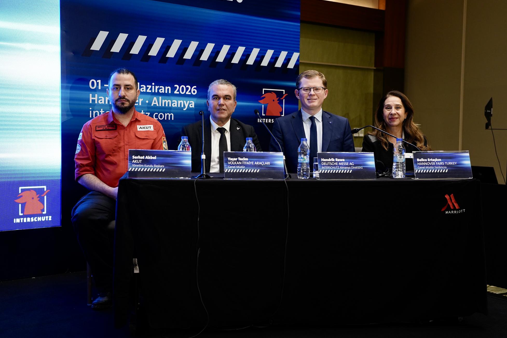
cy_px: 169
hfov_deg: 44.5
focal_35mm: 44
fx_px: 620
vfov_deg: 30.5
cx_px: 265
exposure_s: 1/200
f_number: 2.8
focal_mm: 39
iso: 1250
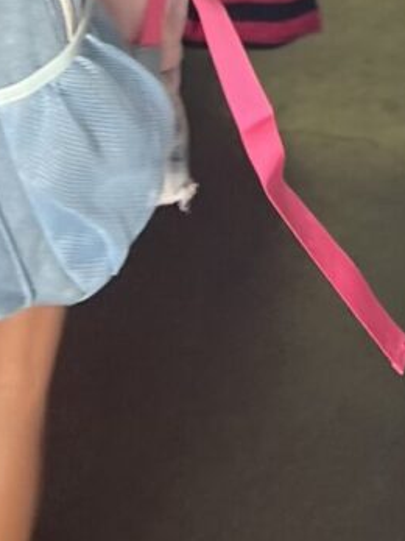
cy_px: -516
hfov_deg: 9.4
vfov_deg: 11.5
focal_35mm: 156
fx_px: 2435
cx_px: 422
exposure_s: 1/121
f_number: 1.5
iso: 64
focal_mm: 5.7
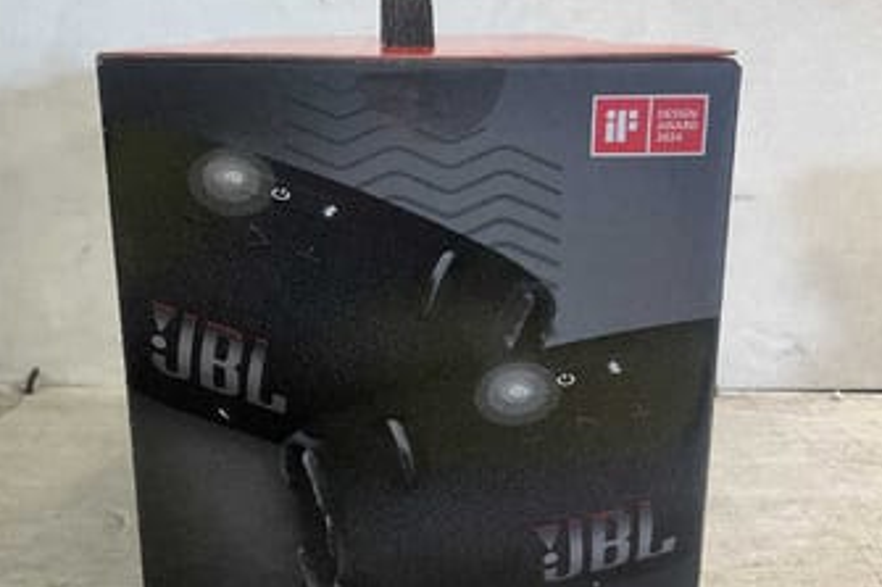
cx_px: 424
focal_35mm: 45
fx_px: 1102
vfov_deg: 29.7
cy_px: 372
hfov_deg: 43.6
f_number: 1.8
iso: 80
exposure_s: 1/50
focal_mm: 3
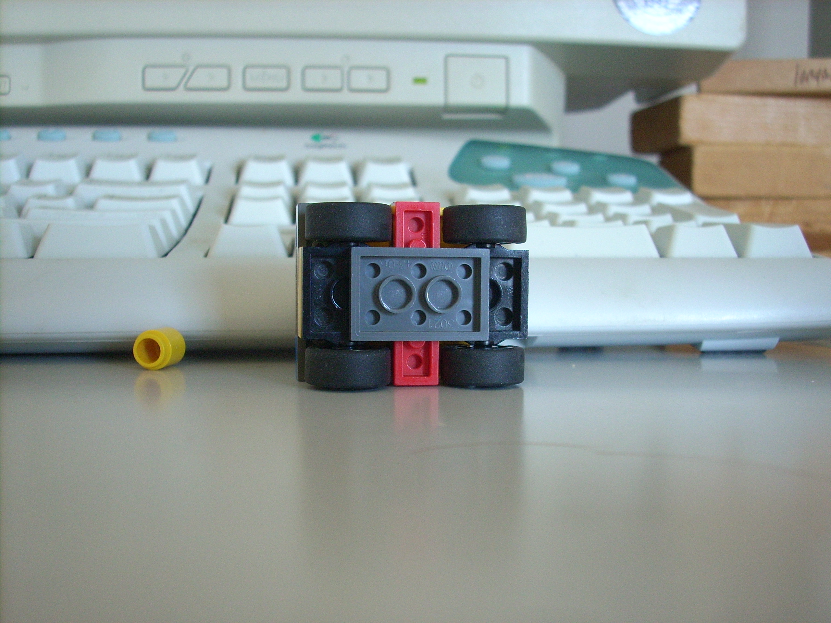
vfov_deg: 31.5
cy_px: 312
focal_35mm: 46
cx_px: 416
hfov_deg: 41.2
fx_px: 1104
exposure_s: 1/15.3
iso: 200
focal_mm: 7.6
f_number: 3.1
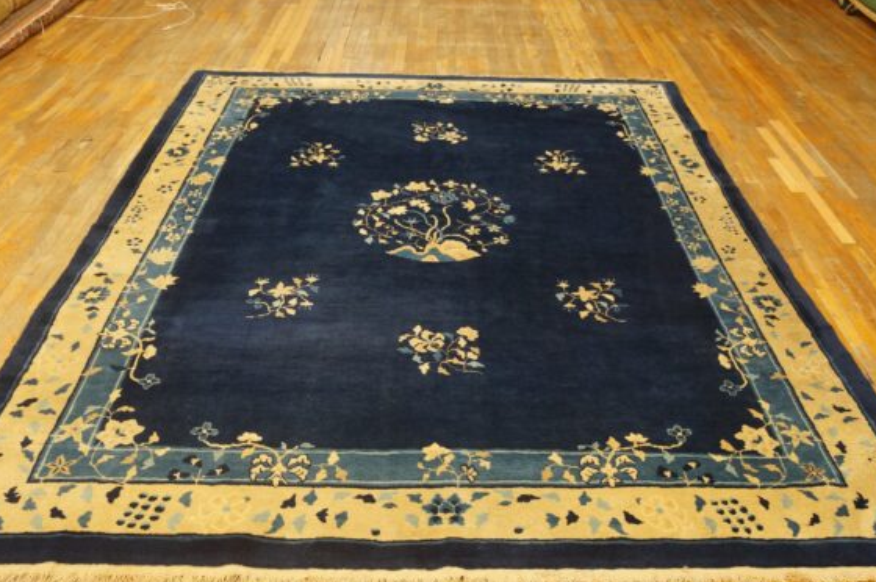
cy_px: 300
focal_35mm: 31
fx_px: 742
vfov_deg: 42.8
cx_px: 436
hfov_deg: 61.1
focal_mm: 19
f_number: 4
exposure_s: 1/60
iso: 1250
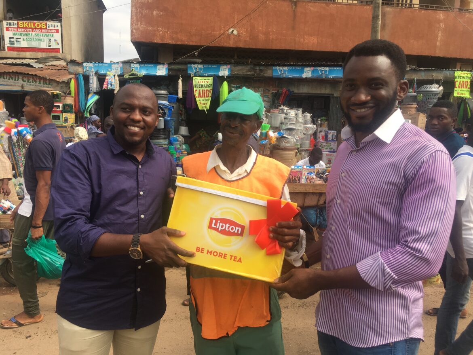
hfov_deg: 61.6
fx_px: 396
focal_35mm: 29
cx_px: 236
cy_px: 178
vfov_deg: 48.2
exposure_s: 1/686
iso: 25
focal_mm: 4.15
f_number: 2.2
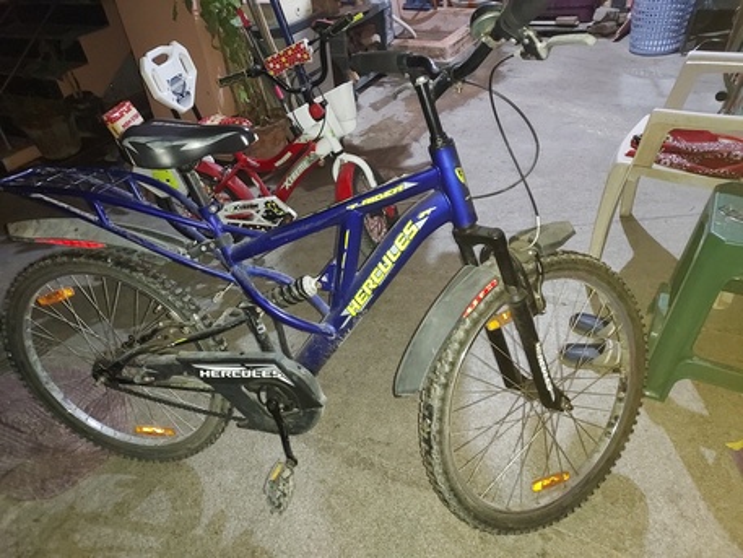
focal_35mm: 24
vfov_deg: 56.8
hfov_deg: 71.6
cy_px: 279
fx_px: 515
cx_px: 372
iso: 800
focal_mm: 4.6
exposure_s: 1/20
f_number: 1.8
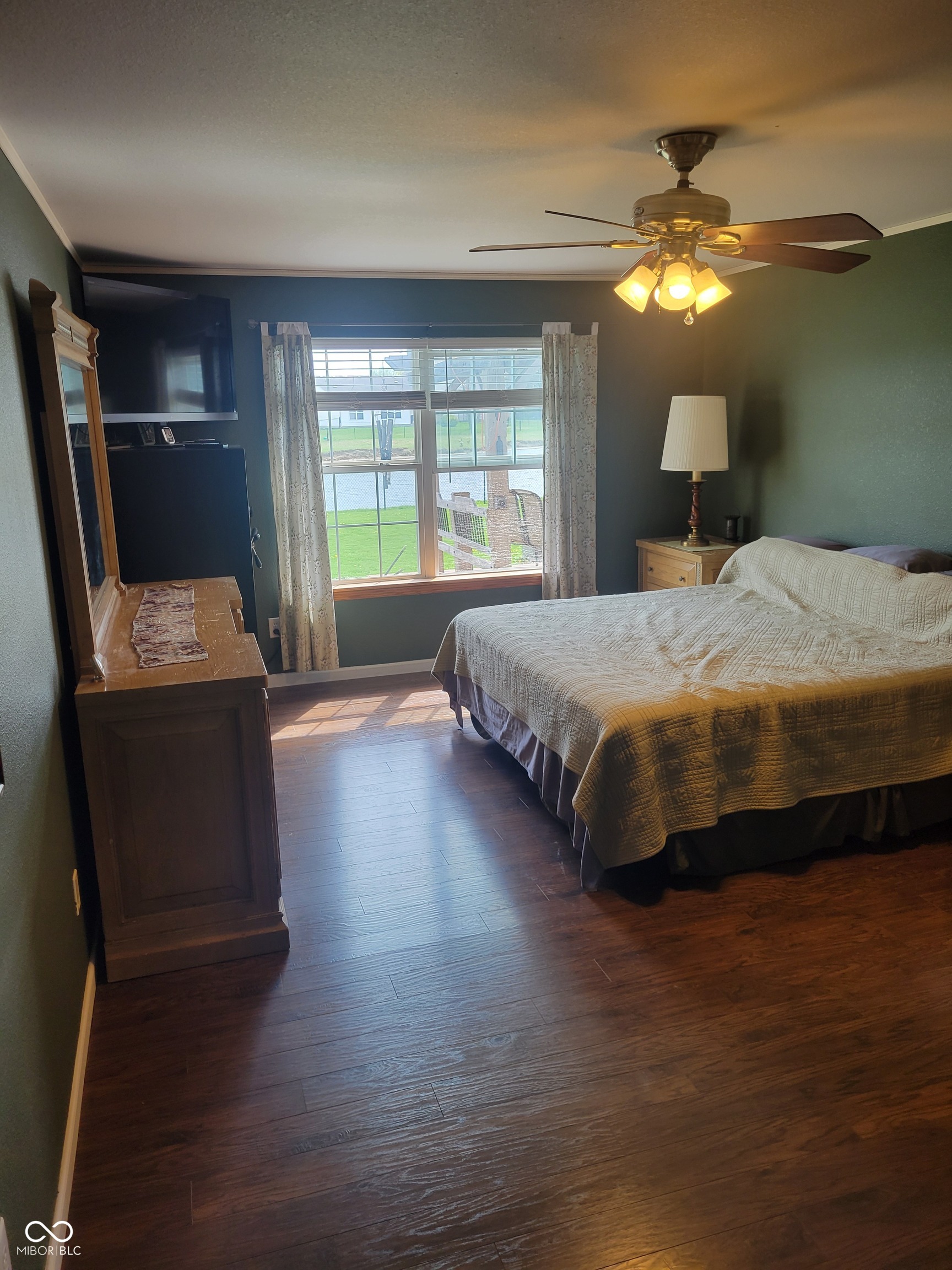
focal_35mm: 26
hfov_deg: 53.1
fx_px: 953
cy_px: 635
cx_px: 476
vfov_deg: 67.3
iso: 50
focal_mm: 5.4
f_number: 1.8
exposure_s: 1/120
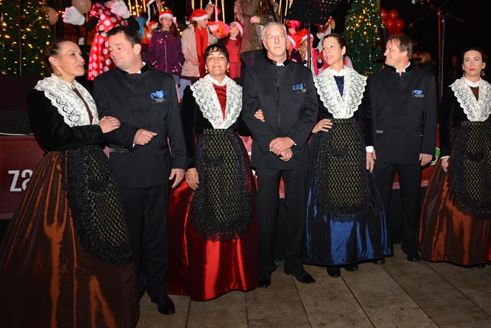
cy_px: 121
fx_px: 409
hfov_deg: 61.3
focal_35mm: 30
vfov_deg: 43.3
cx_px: 299
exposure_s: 1/60
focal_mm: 23
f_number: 3.3
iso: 500
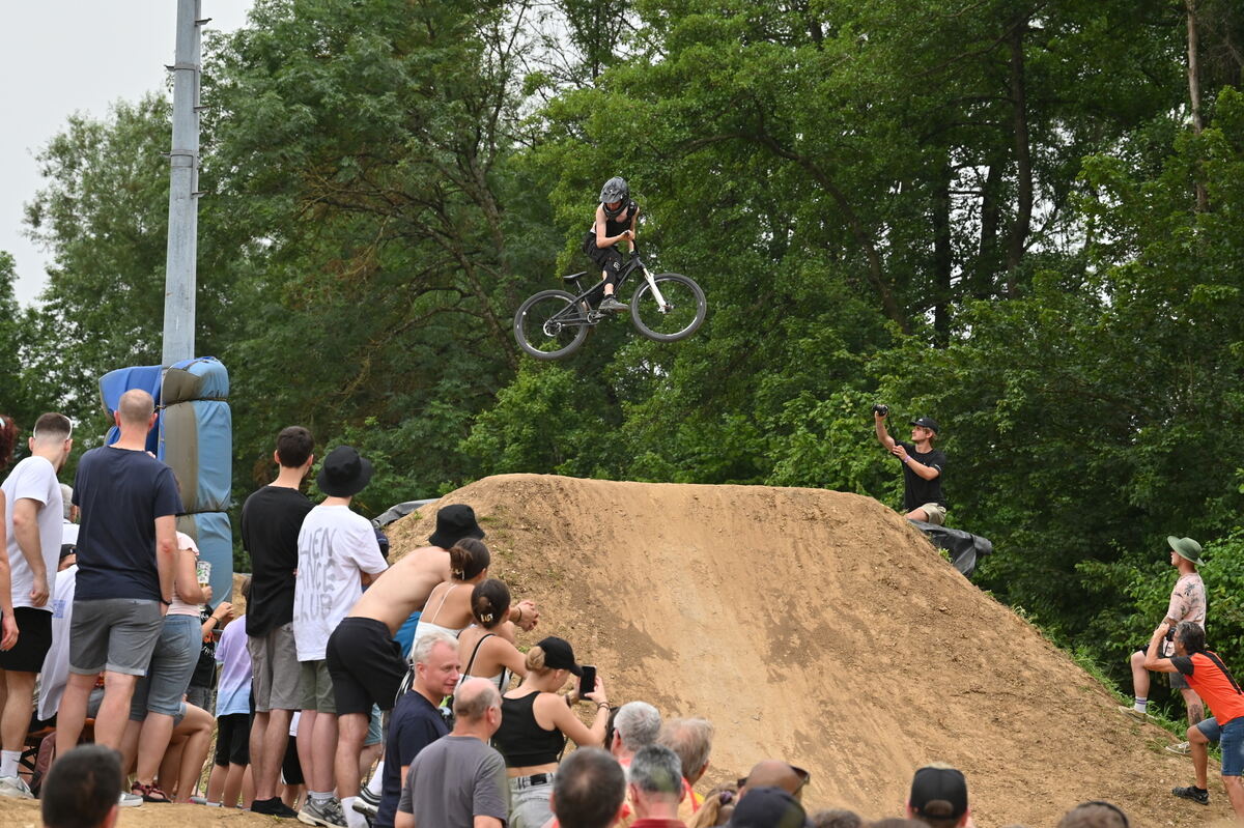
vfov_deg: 10.2
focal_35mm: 135
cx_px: 622
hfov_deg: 15.2
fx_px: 4663
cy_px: 414
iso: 500
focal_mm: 135
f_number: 7.1
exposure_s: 1/400
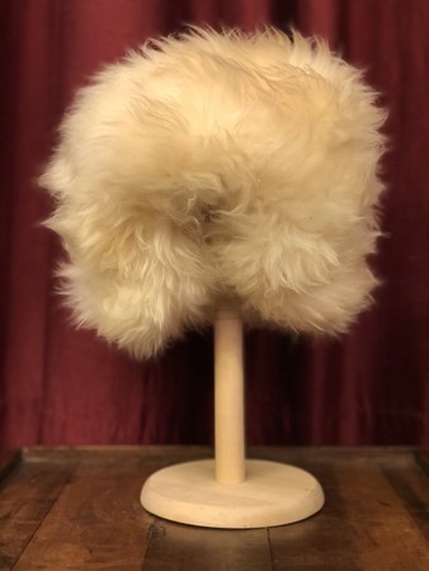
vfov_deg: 36.8
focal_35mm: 52
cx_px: 214
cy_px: 286
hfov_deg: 28.1
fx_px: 858
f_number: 2.4
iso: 125
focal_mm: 6
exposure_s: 1/24
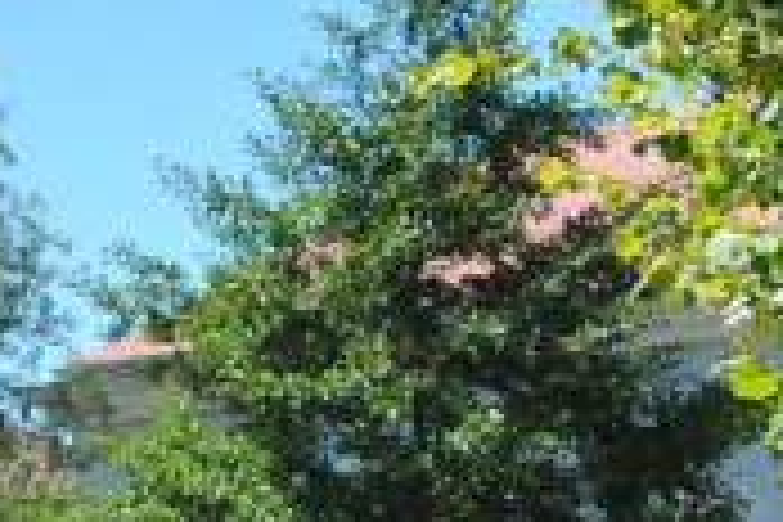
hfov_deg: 6.9
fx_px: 6242
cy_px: 556
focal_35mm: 287
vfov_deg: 4.8
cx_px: -810
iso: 400
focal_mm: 50
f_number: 10
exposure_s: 1/400
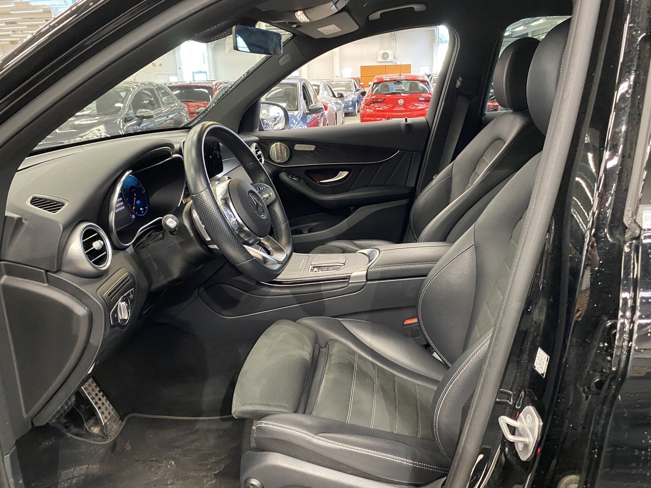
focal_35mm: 26
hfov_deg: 67.3
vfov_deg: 53.1
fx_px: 489
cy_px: 244
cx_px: 326
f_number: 1.8
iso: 500
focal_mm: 4.25
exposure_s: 1/33
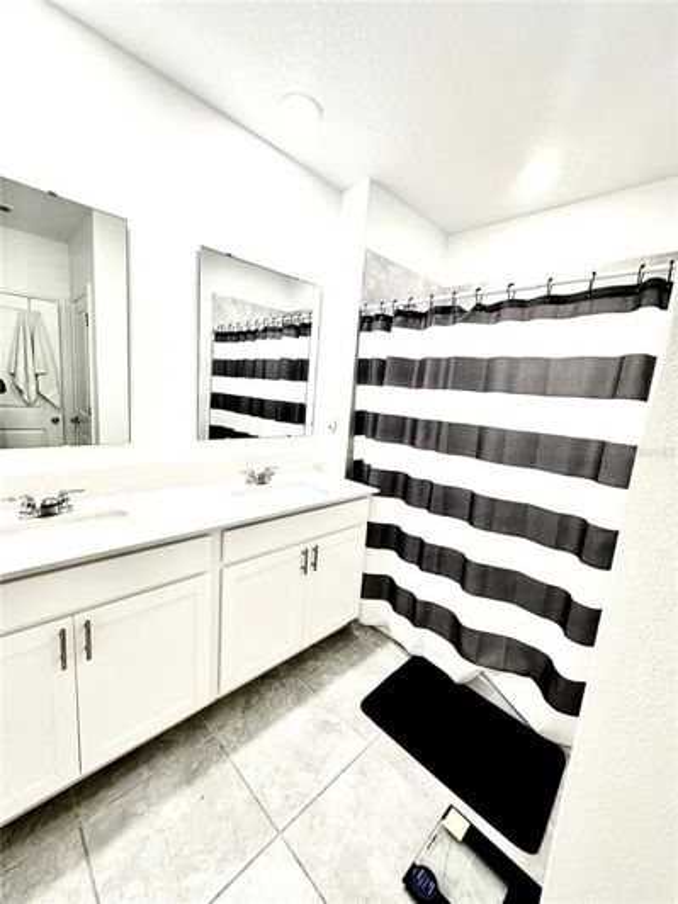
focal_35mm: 14
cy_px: 452
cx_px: 339
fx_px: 366
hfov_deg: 85.7
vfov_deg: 102.1
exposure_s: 1/120
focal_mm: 2.22
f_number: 2.2
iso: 160
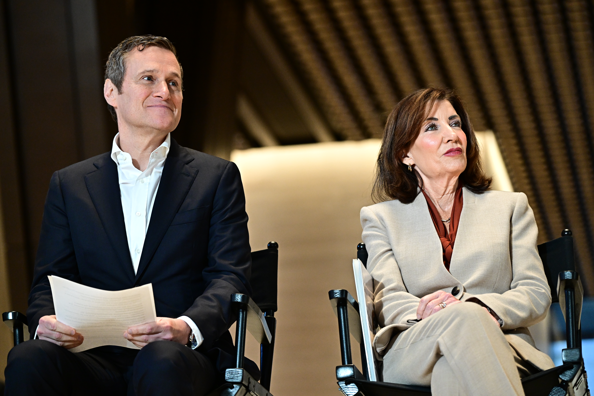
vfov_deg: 11.4
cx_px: 297
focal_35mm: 120
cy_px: 198
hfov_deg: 17.1
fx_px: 1980
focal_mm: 120
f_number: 4
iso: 3200
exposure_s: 1/250
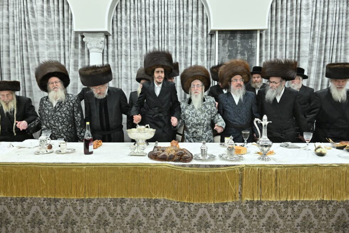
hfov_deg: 71.5
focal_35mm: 25
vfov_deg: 51.3
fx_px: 242
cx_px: 171
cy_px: 113
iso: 4000
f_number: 5.6
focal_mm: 24
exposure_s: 1/320
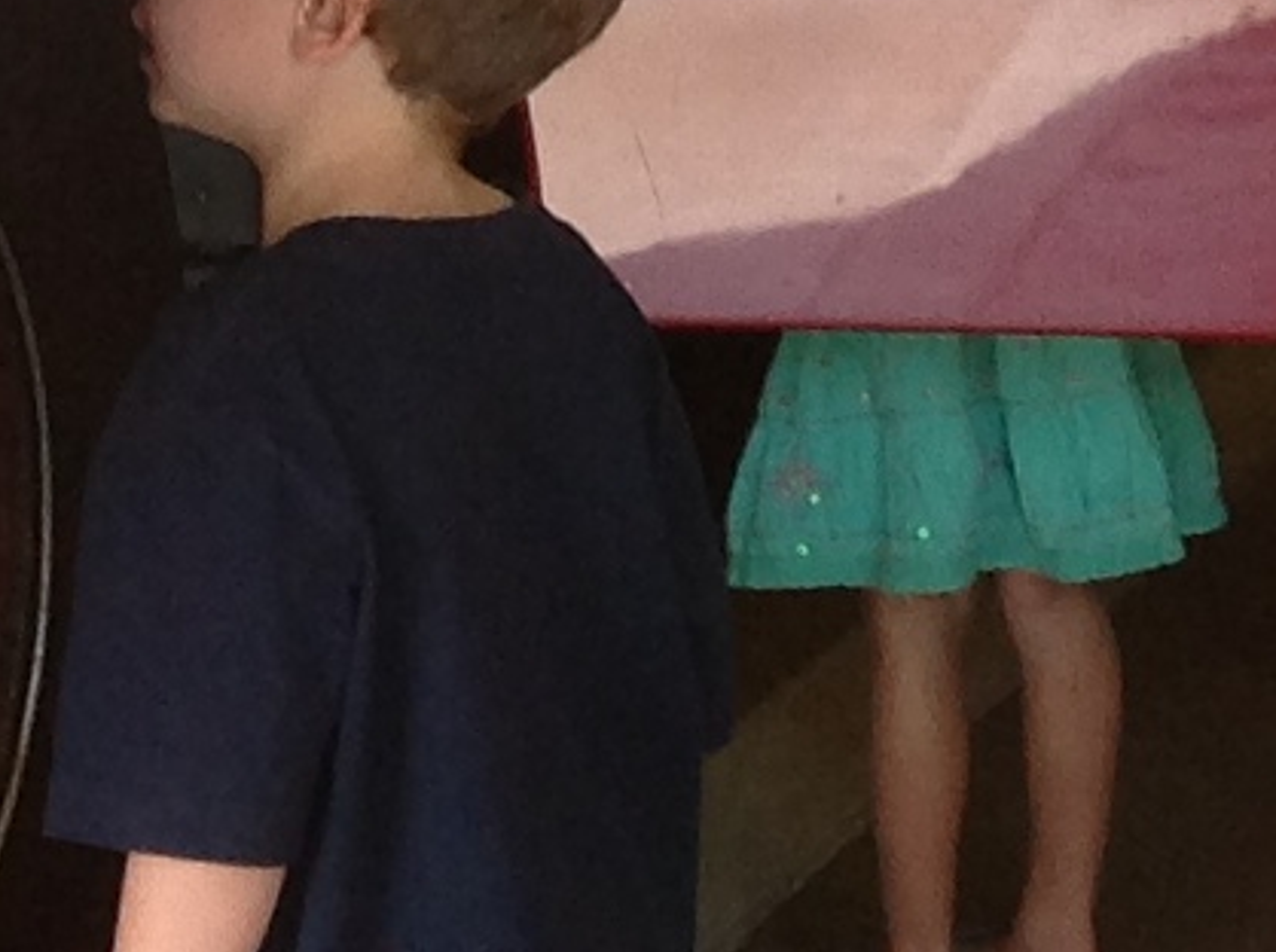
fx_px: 7985
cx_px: 1700
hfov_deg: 9.0
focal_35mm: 217
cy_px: -854
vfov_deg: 6.6
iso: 80
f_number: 2.4
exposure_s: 1/120
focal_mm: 4.28
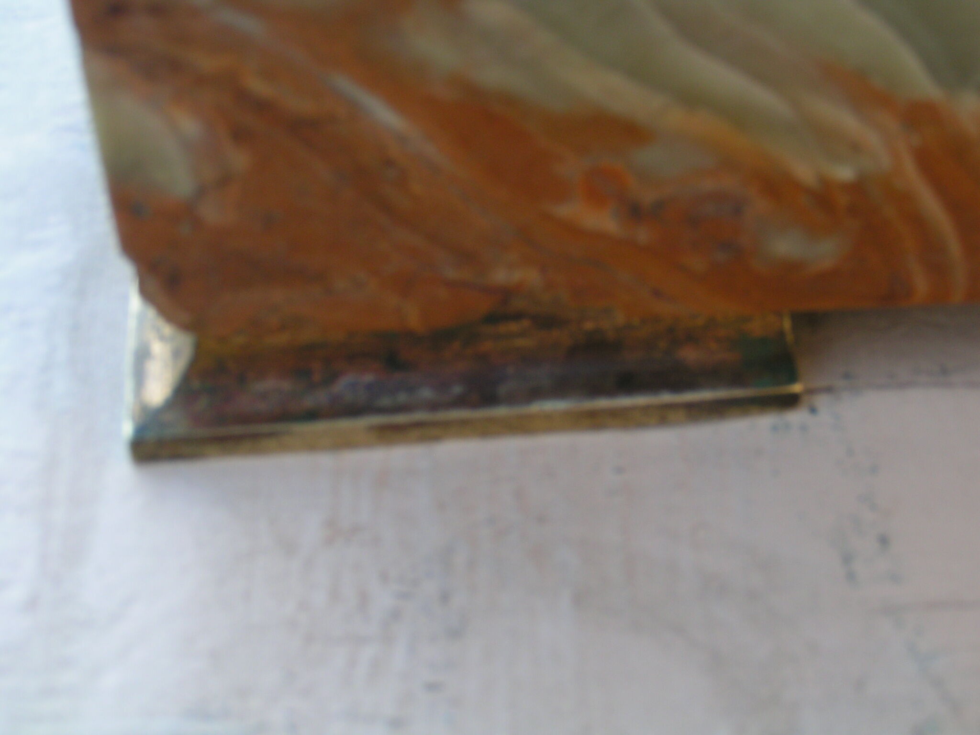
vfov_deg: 23.3
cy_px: 368
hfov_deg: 30.7
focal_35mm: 63
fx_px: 1784
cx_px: 490
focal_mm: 9.7
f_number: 4.5
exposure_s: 1/80
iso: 50
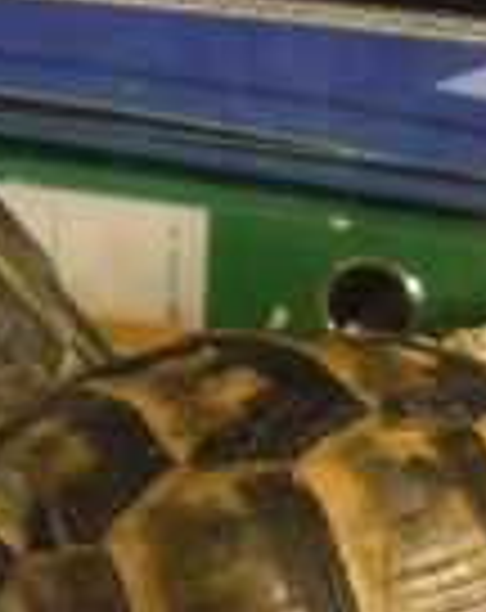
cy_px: 558
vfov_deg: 14.6
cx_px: -158
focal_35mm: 131
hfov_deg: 11.4
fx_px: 2366
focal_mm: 6.3
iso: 400
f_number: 3.5
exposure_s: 1/42
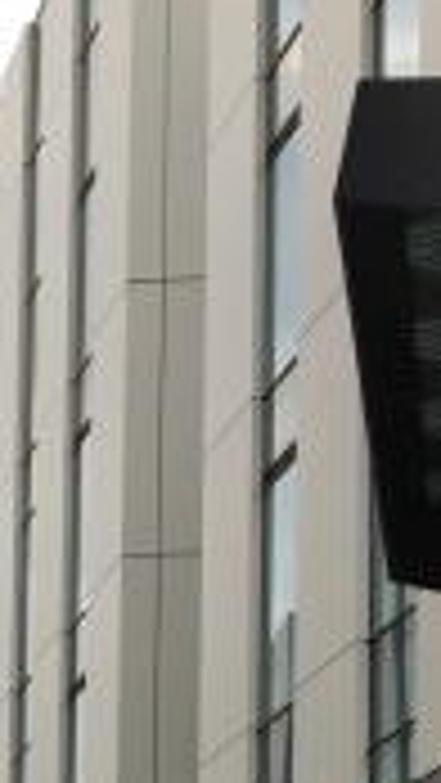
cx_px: 184
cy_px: 1080
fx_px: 2264
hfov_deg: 11.1
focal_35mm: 109
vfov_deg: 18.0
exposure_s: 1/120
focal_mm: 4.15
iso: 40
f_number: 2.2
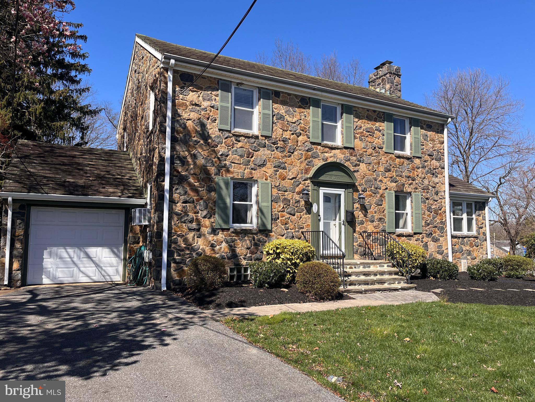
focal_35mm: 26
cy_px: 201
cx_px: 268
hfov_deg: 67.3
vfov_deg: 53.1
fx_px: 402
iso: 50
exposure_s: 1/2137
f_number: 1.6
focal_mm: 5.1
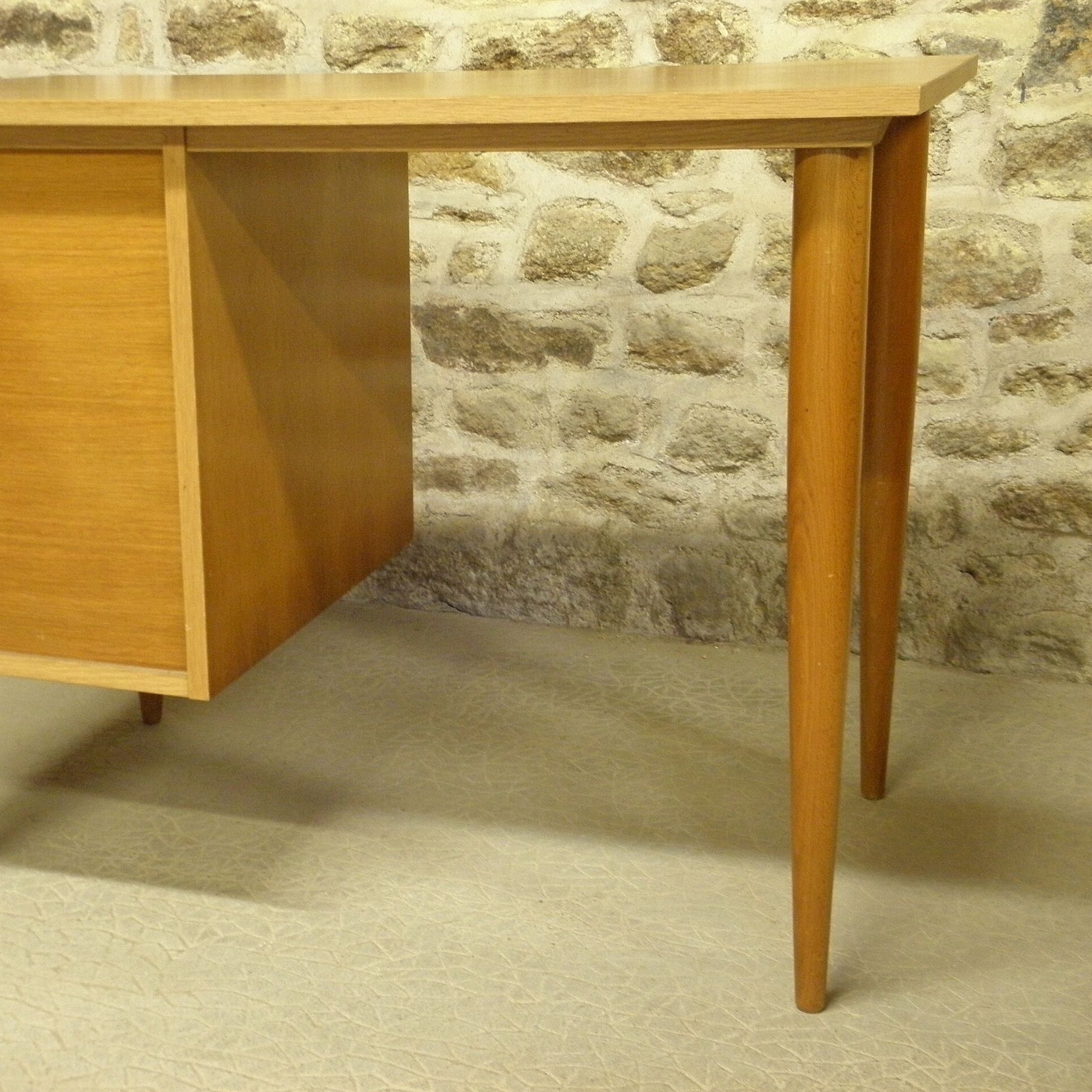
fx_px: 1856
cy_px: 546
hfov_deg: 32.6
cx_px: 381
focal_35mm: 52
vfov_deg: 32.8
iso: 400
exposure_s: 1/8
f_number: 3.9
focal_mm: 7.9
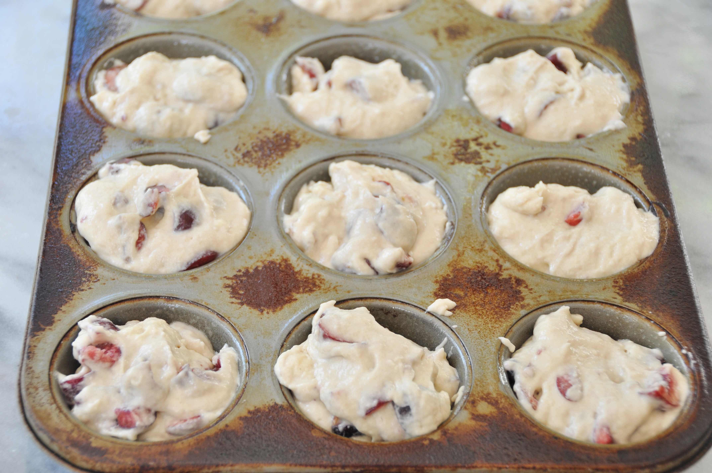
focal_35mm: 90
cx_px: 356
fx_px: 1778
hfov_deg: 22.6
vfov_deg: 15.2
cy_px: 236
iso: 200
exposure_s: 1/40
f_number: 5.6
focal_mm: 60
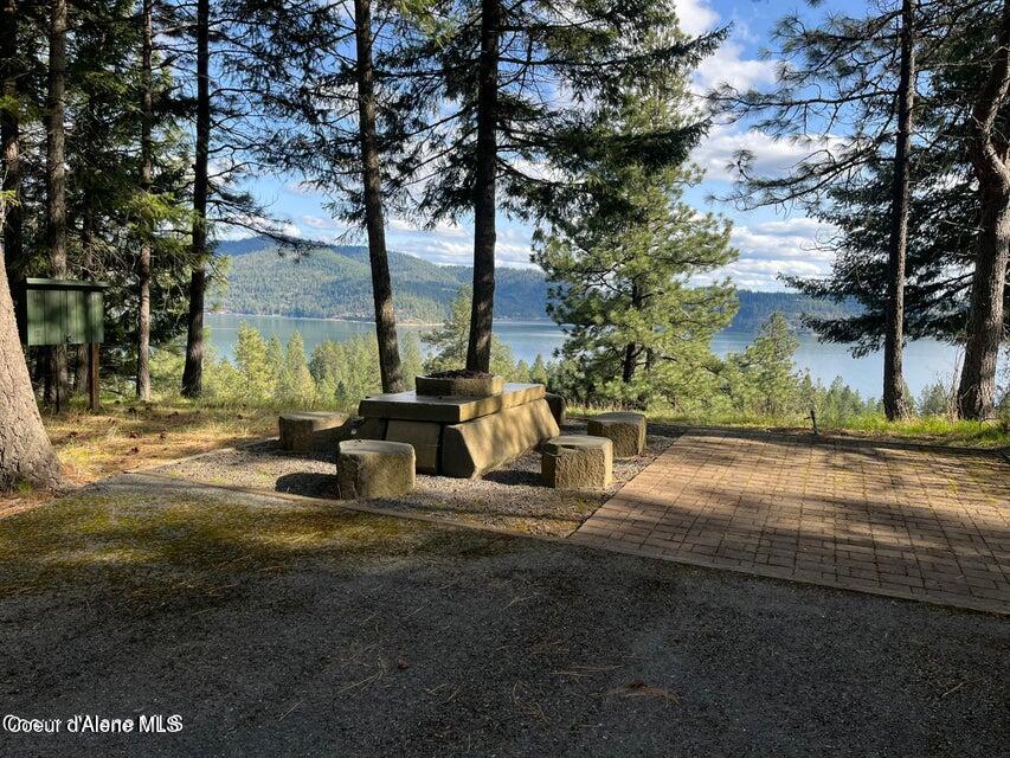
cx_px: 505
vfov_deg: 53.1
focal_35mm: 26
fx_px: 759
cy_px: 379
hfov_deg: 67.3
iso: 50
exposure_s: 1/951
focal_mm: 5.1
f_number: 1.6
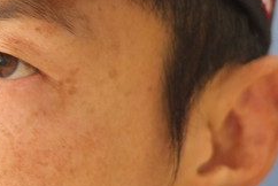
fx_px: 6201
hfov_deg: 2.6
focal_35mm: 802
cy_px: 165
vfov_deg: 1.7
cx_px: -99
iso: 800
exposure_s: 1/125
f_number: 2.8
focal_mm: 180
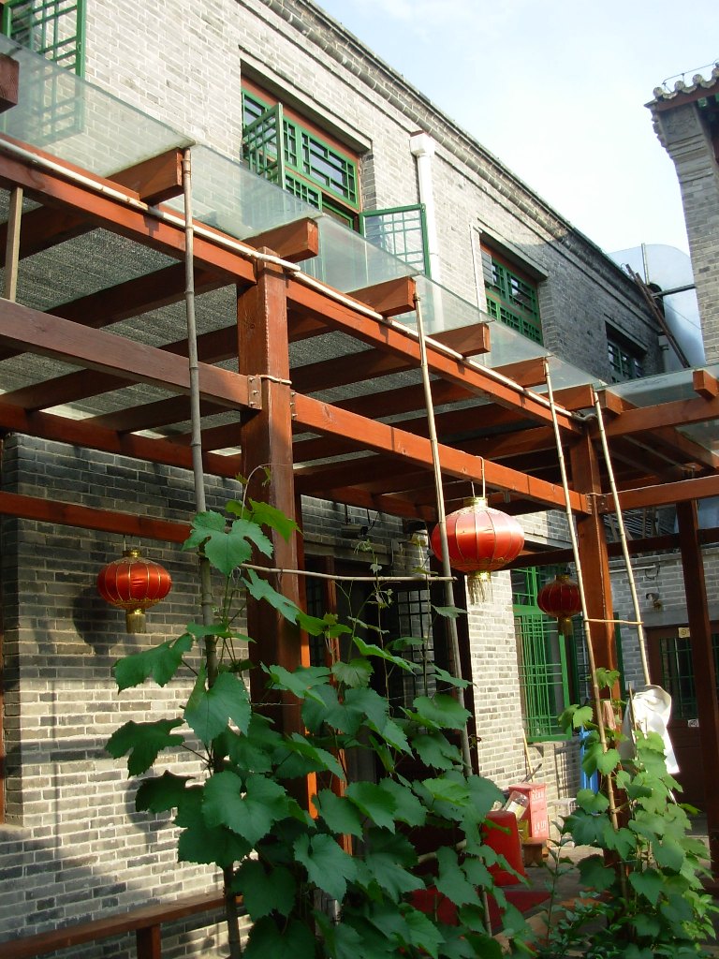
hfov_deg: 37.7
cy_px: 480
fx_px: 1052
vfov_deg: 49.0
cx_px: 360
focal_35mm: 38
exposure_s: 1/279
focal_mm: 6.3
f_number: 2.9
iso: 50
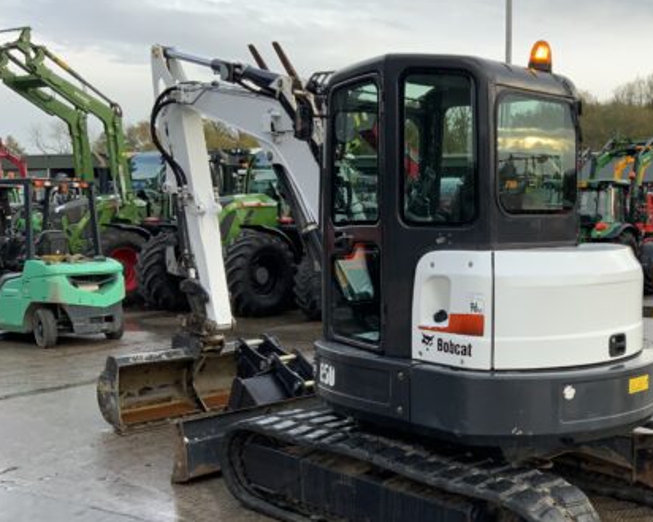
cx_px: 499
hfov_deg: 40.7
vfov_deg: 34.0
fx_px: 850
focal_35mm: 44
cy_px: 320
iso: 16
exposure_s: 1/154
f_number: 1.8
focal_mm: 3
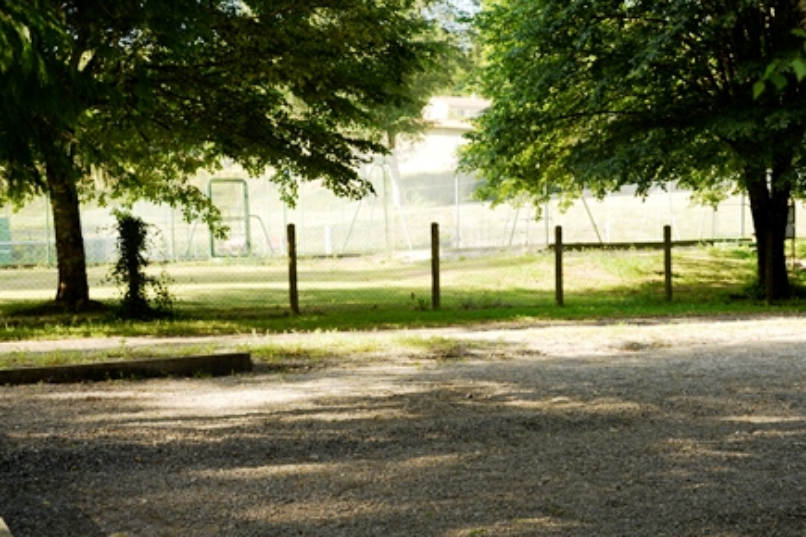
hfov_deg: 37.2
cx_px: 524
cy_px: 303
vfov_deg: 25.5
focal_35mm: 53
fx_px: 1187
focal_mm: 36
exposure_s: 1/160
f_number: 4
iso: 125
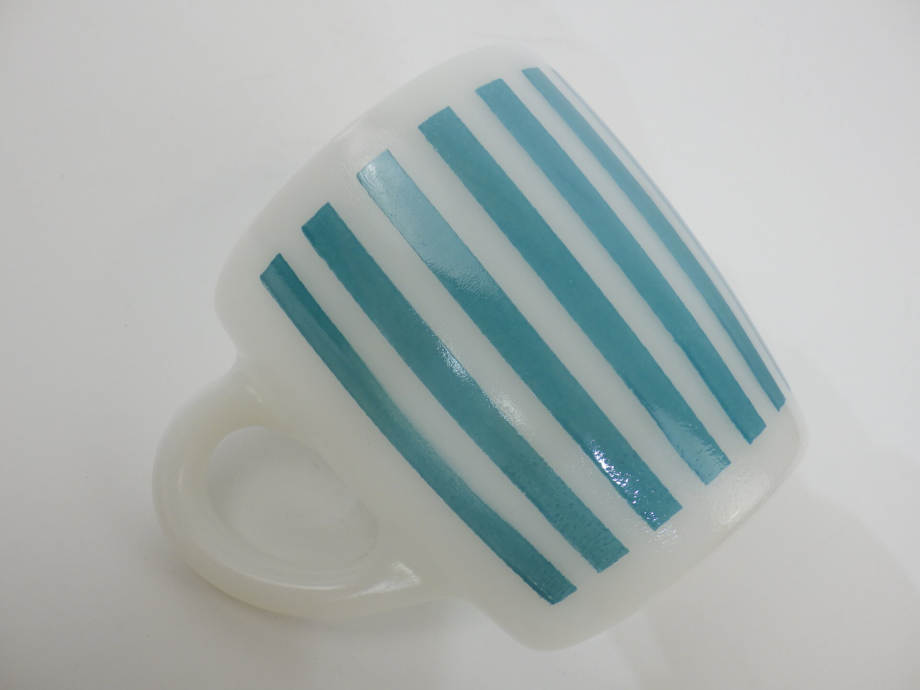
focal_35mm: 34
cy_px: 345
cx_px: 460
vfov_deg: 41.8
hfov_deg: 54.0
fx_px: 904
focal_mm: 6.1
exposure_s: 1/60
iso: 125
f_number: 3.8
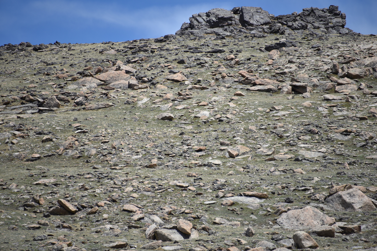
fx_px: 3142
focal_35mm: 300
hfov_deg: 6.9
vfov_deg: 4.6
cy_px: 126
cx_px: 188
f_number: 5.6
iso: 110
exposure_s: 1/640
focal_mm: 300
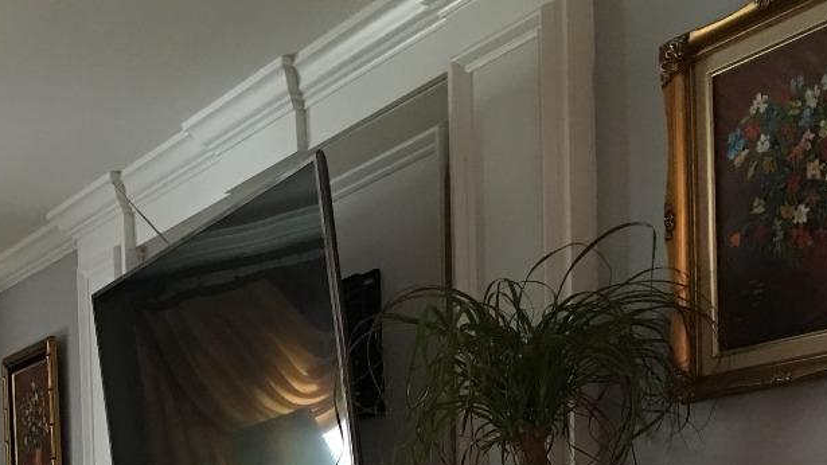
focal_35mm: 74
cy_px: 693
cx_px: 50
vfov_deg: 15.1
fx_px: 1623
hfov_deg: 27.3
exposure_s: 1/15
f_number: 2.2
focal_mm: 4.15
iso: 100
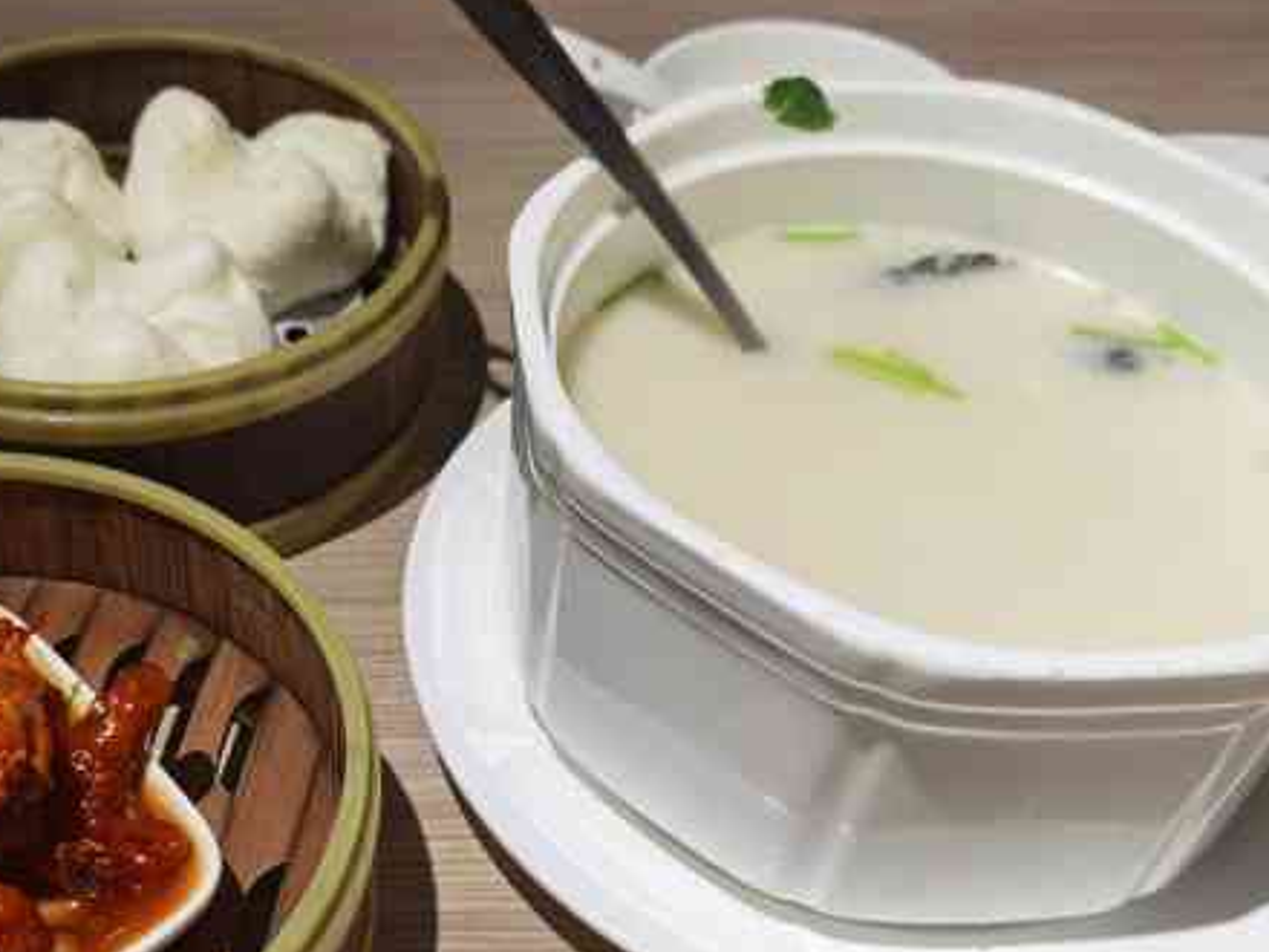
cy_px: 630
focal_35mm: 43
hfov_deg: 43.4
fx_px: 1576
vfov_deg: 33.3
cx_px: 459
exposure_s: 1/135
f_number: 1.9
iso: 50
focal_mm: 6.71
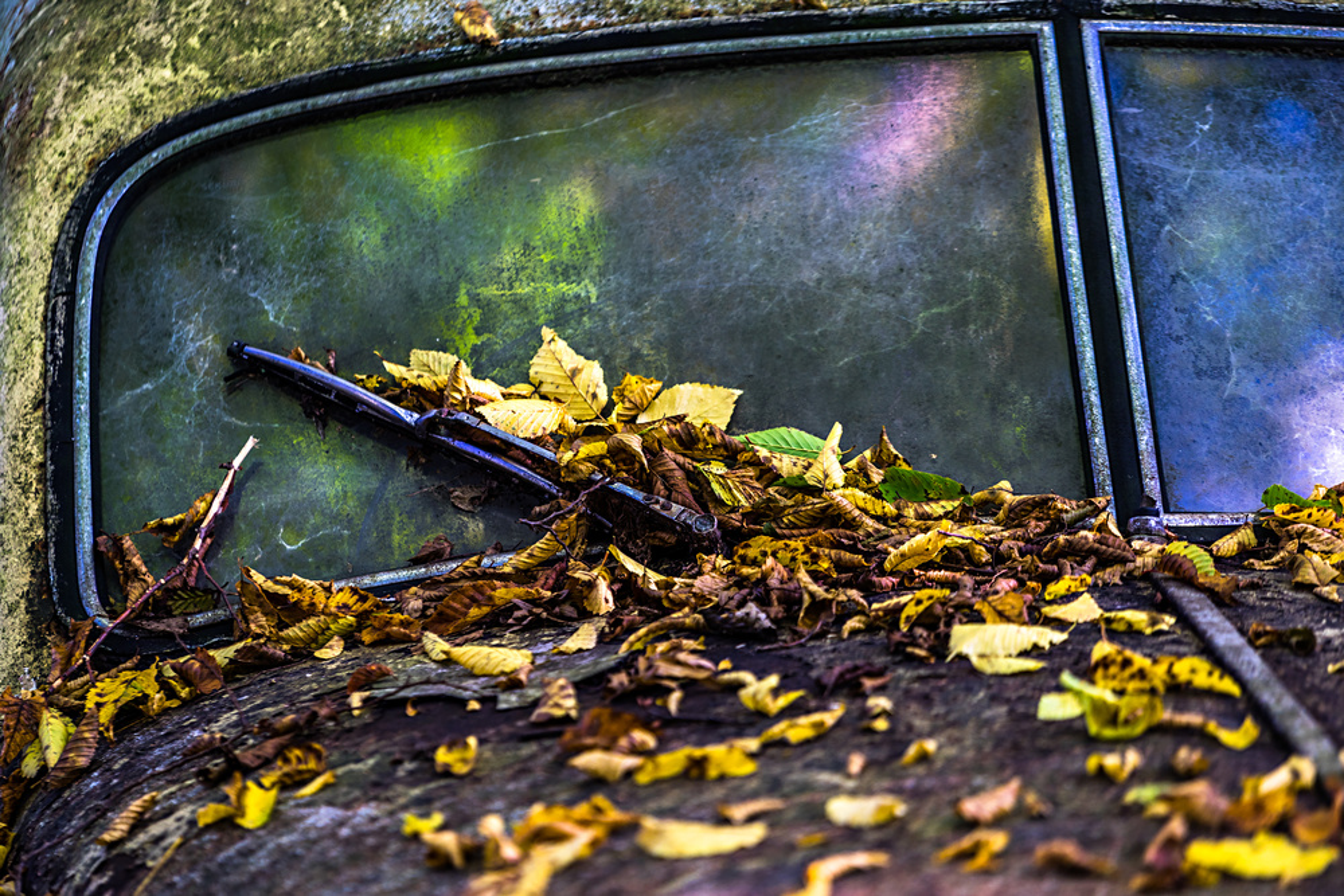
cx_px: 672
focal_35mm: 200
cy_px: 448
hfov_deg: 10.3
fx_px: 7467
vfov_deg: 6.9
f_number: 4
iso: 100
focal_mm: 200
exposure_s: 1/30
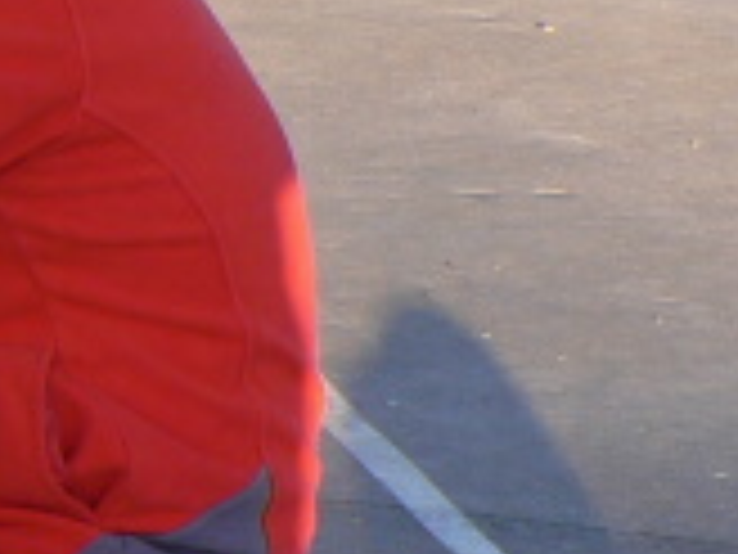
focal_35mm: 162
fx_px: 3454
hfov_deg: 10.8
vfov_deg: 9.1
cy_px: 110
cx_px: -900
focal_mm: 6
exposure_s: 1/100
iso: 80
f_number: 5
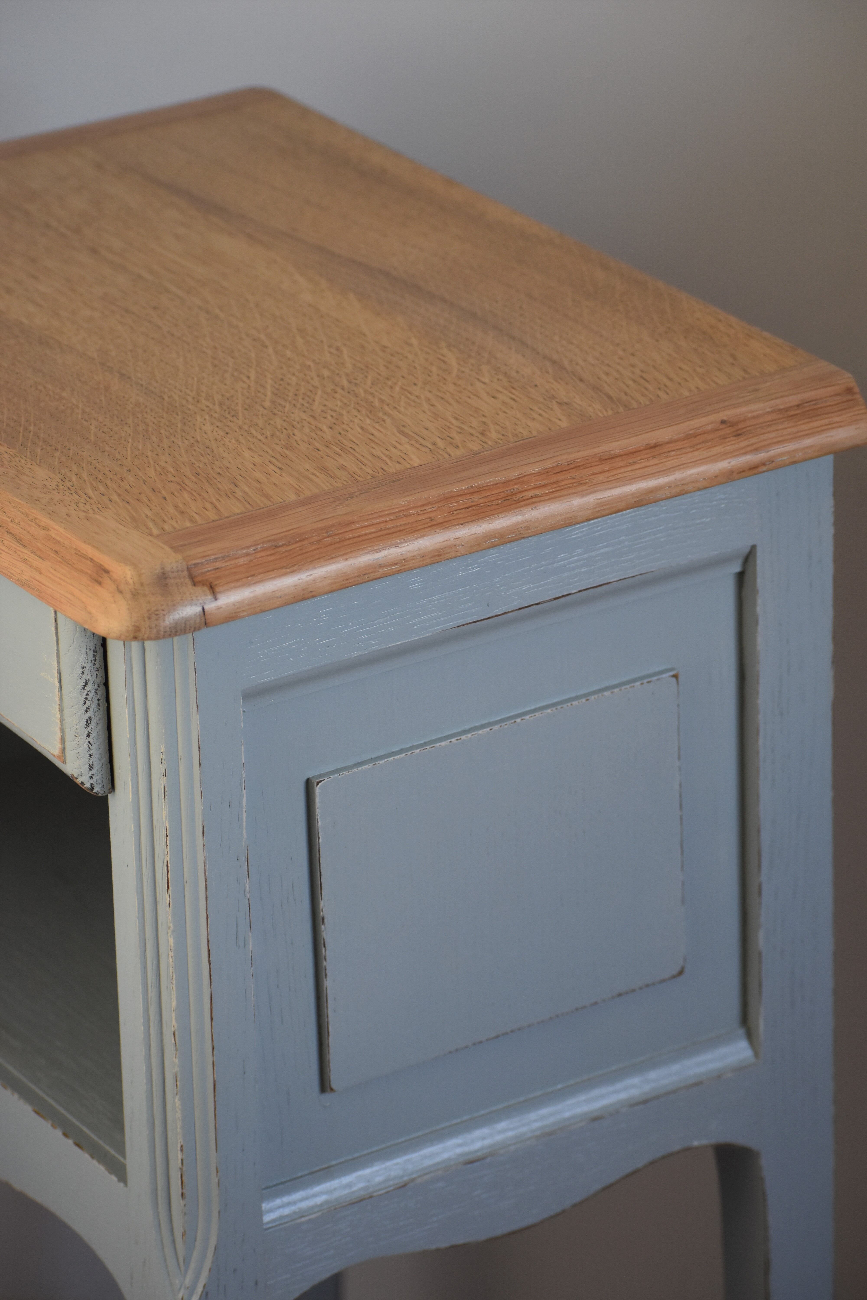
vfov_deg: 13.4
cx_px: 434
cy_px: 650
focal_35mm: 153
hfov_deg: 9.0
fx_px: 5527
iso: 720
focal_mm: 102
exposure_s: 1/250
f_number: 4.8
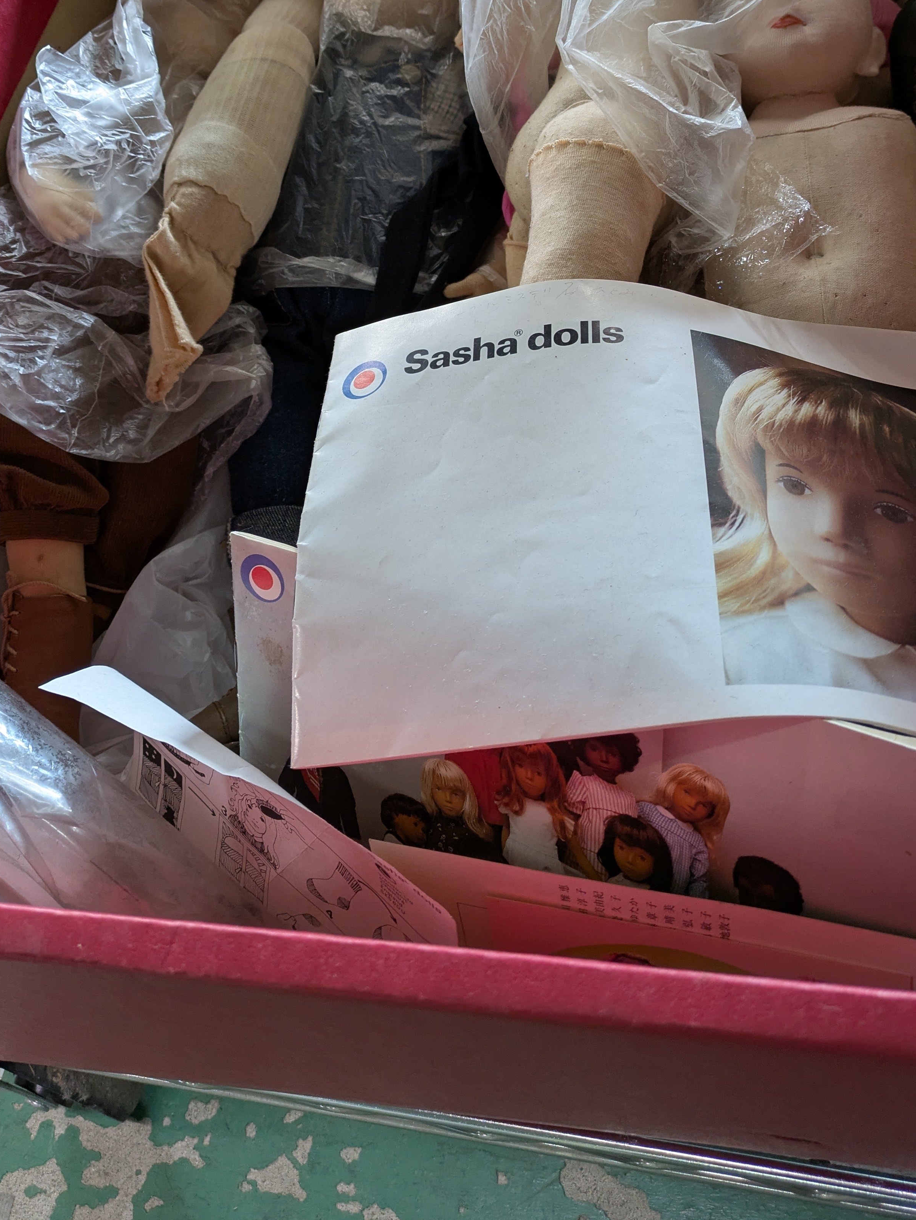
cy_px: 349
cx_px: 427
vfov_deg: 49.8
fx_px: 1269
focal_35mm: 36
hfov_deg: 39.7
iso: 382
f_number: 1.89
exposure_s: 1/100
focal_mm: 5.43
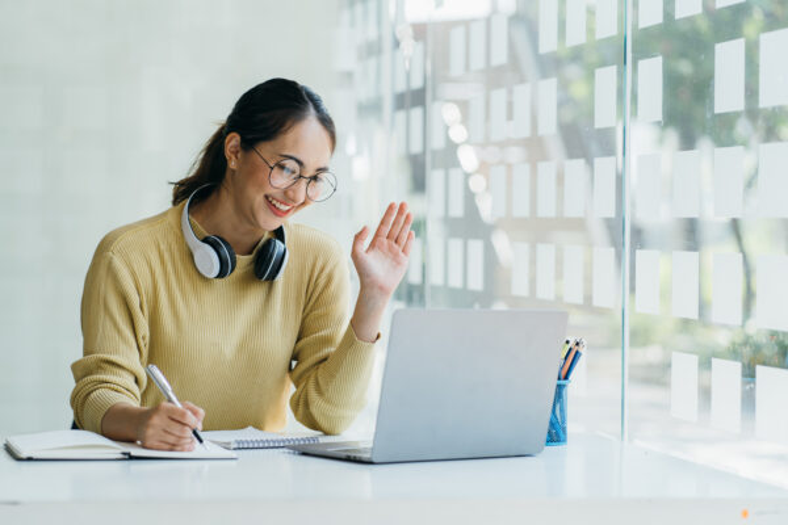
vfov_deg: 16.1
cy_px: 262
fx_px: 1860
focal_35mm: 85
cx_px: 394
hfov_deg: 23.9
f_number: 2.8
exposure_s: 1/250
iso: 160
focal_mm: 85
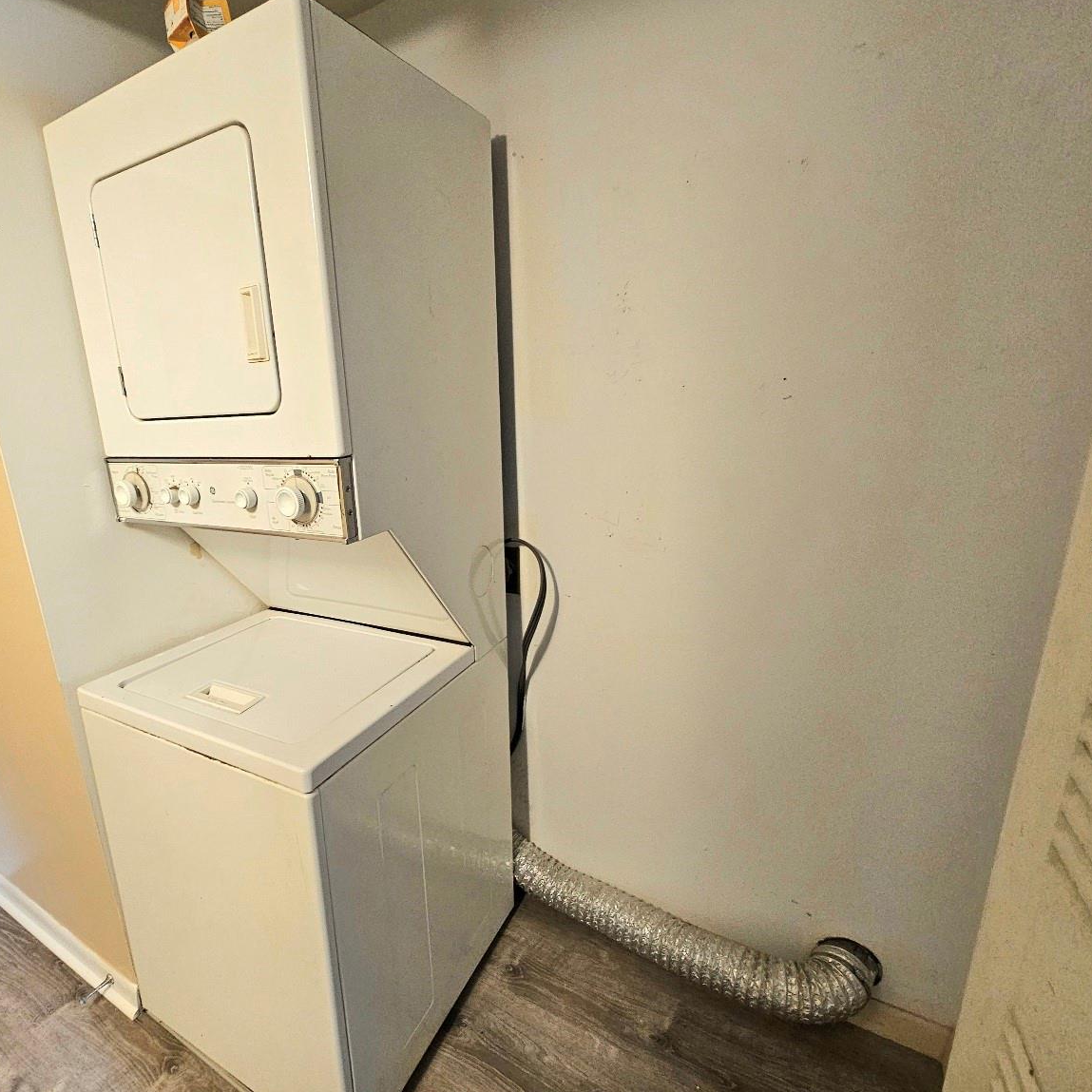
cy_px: 545
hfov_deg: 86.0
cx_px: 421
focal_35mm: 16
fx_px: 571
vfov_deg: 87.4
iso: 400
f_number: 2.2
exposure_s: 1/60.2
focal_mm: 2.2
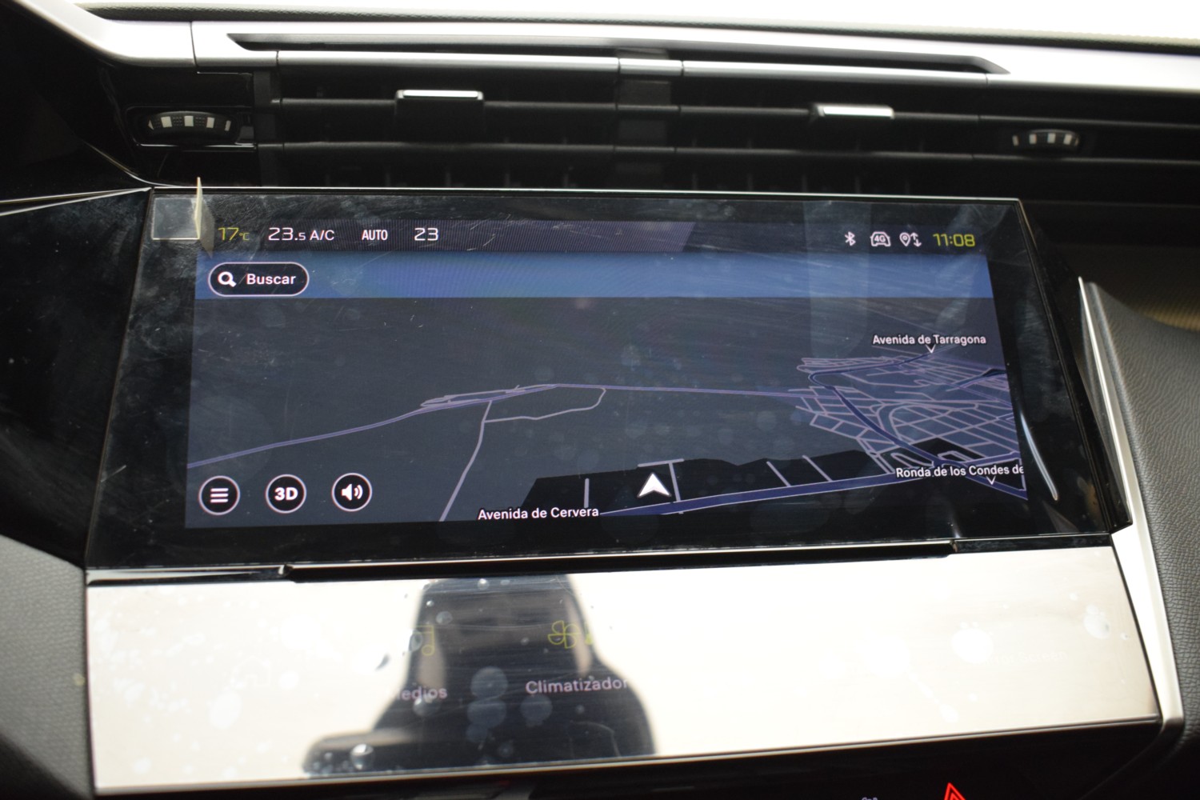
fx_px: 1150
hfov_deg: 55.1
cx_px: 600
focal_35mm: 34
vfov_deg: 38.4
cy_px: 400
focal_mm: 23
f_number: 3.8
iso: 2500
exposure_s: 1/60
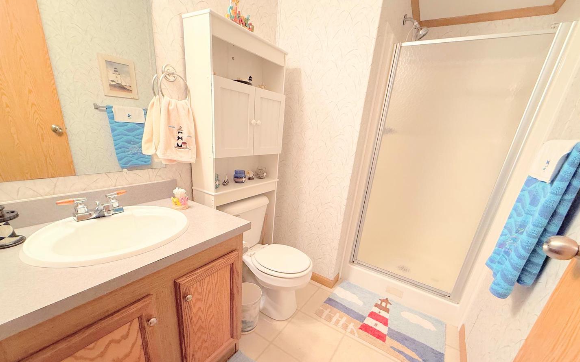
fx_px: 237
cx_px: 293
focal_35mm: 15
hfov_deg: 101.5
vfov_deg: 74.1
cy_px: 214
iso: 200
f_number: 2.2
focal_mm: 2.22
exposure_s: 1/60
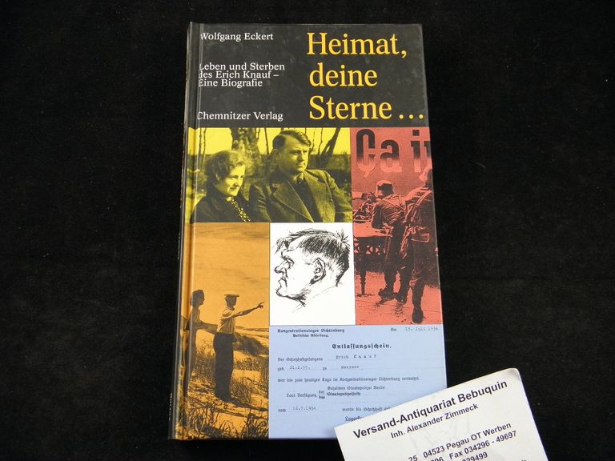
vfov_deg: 37.7
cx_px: 308
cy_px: 230
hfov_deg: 49.0
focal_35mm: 38
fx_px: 675
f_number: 3.7
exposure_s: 1/30
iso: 200
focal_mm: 6.8
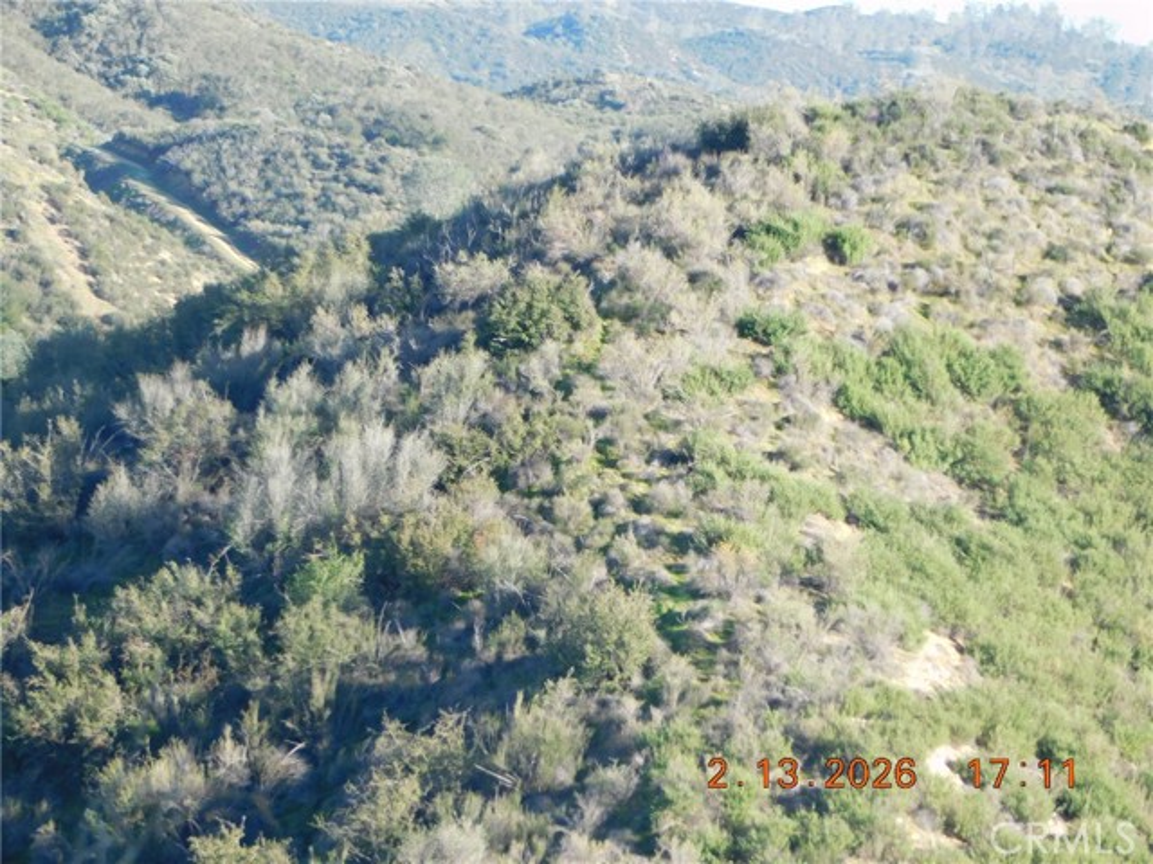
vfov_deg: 6.4
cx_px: 576
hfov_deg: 8.5
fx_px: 7728
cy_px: 432
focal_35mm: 232
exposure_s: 1/100
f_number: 5.6
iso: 125
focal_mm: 41.3
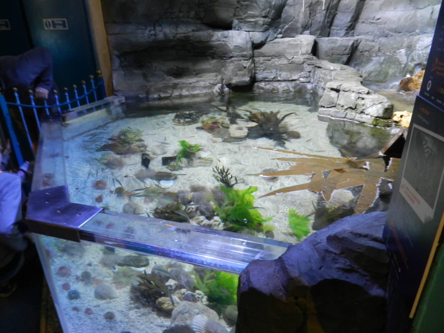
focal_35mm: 23
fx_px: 295
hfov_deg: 73.9
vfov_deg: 58.9
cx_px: 222
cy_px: 166
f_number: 3.4
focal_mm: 4
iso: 400
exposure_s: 1/6
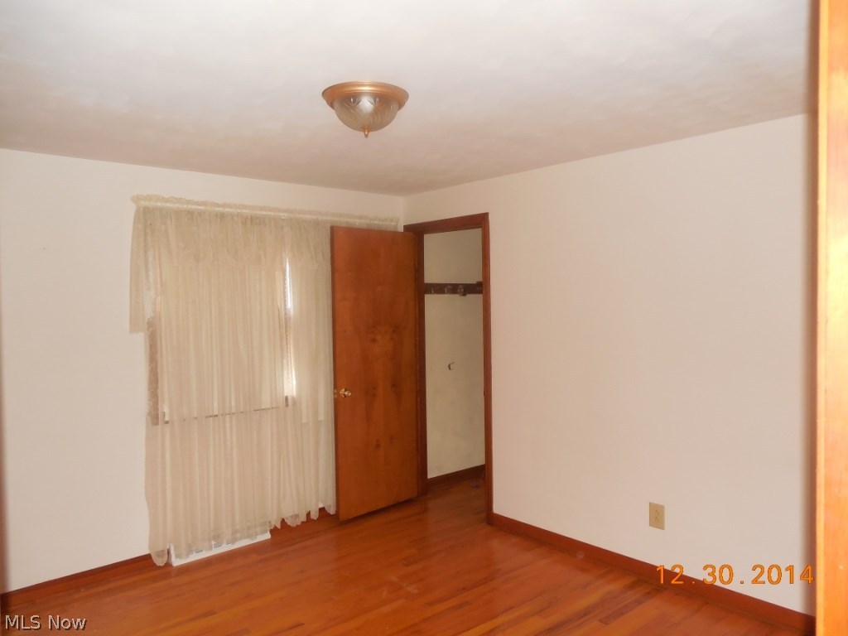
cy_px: 318
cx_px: 424
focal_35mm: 25
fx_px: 612
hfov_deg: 69.4
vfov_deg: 54.9
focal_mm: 4.5
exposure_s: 1/25
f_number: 3.3
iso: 320
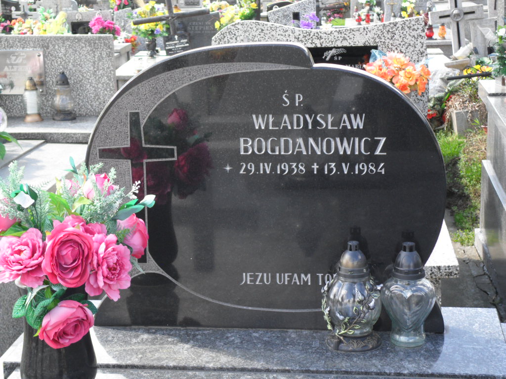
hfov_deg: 26.3
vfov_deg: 19.9
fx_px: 1082
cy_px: 190
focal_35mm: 74
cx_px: 253
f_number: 3.9
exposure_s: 1/90
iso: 100
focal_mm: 13.2
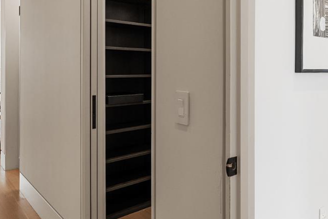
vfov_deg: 40.5
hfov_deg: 57.5
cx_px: 218
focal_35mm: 32
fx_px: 291
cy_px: 71
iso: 100
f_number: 9
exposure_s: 1/2
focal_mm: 14
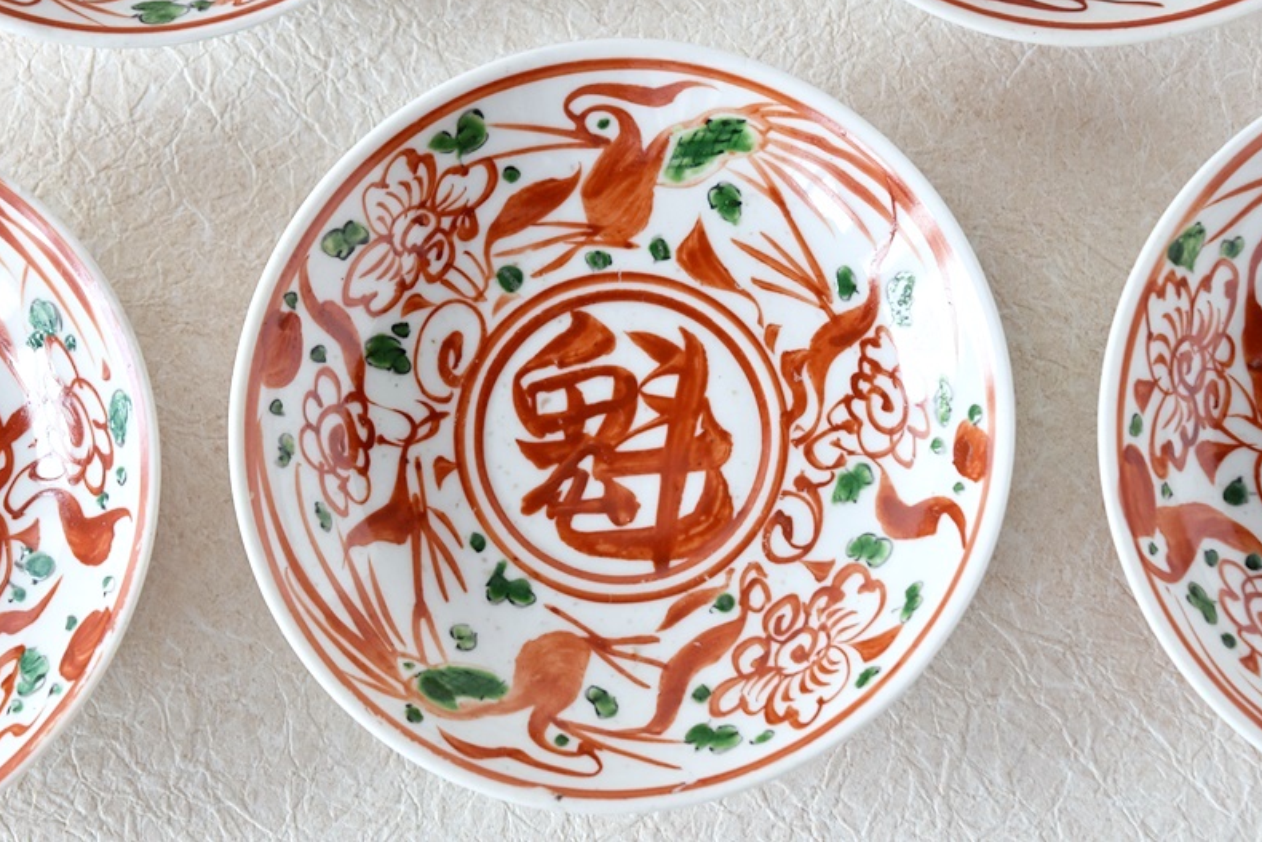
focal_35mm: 84
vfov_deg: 16.4
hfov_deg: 24.3
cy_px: 418
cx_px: 634
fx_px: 2928
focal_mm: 55
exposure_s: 1/6
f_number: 5.6
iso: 800
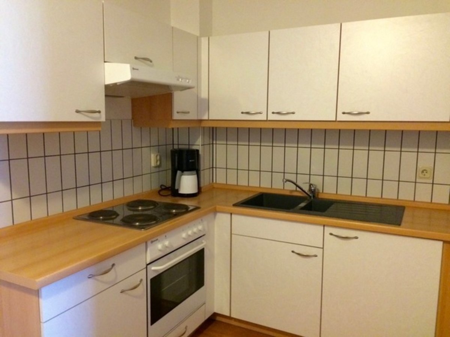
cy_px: 168
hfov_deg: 61.7
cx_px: 225
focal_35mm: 29
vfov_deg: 48.2
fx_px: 377
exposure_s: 1/17
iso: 500
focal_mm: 4.15
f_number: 2.2
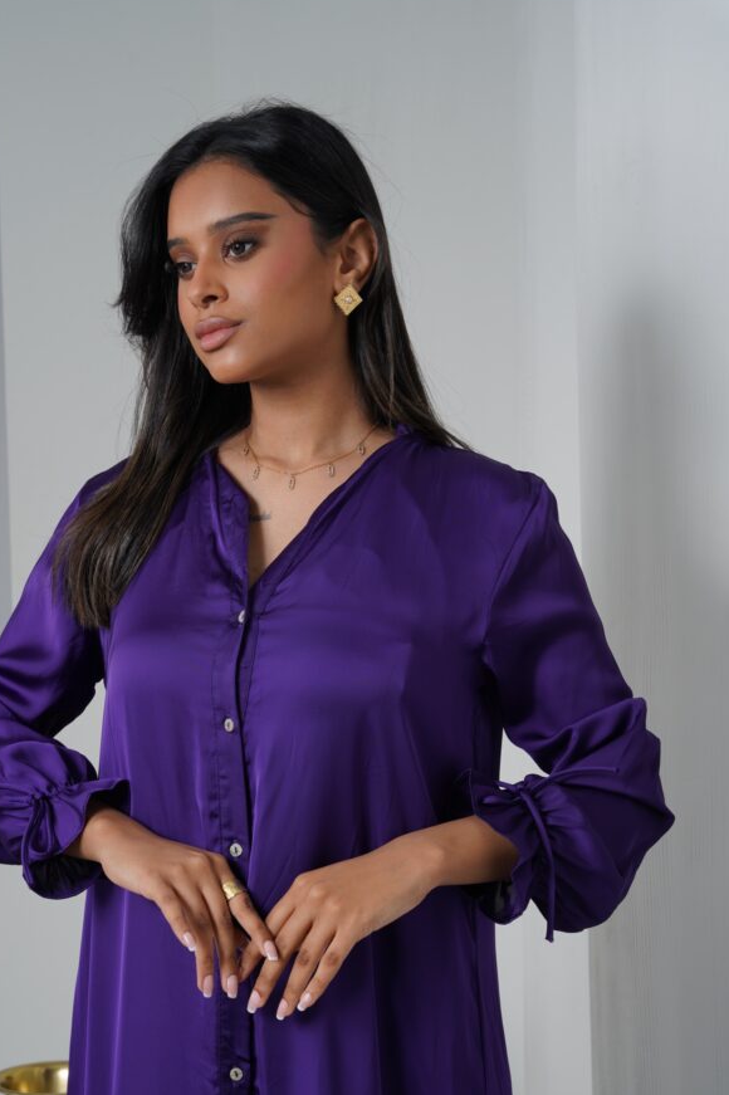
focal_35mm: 82
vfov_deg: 24.8
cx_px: 315
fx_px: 2493
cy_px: 622
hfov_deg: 16.6
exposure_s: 1/125
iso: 125
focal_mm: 70
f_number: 10
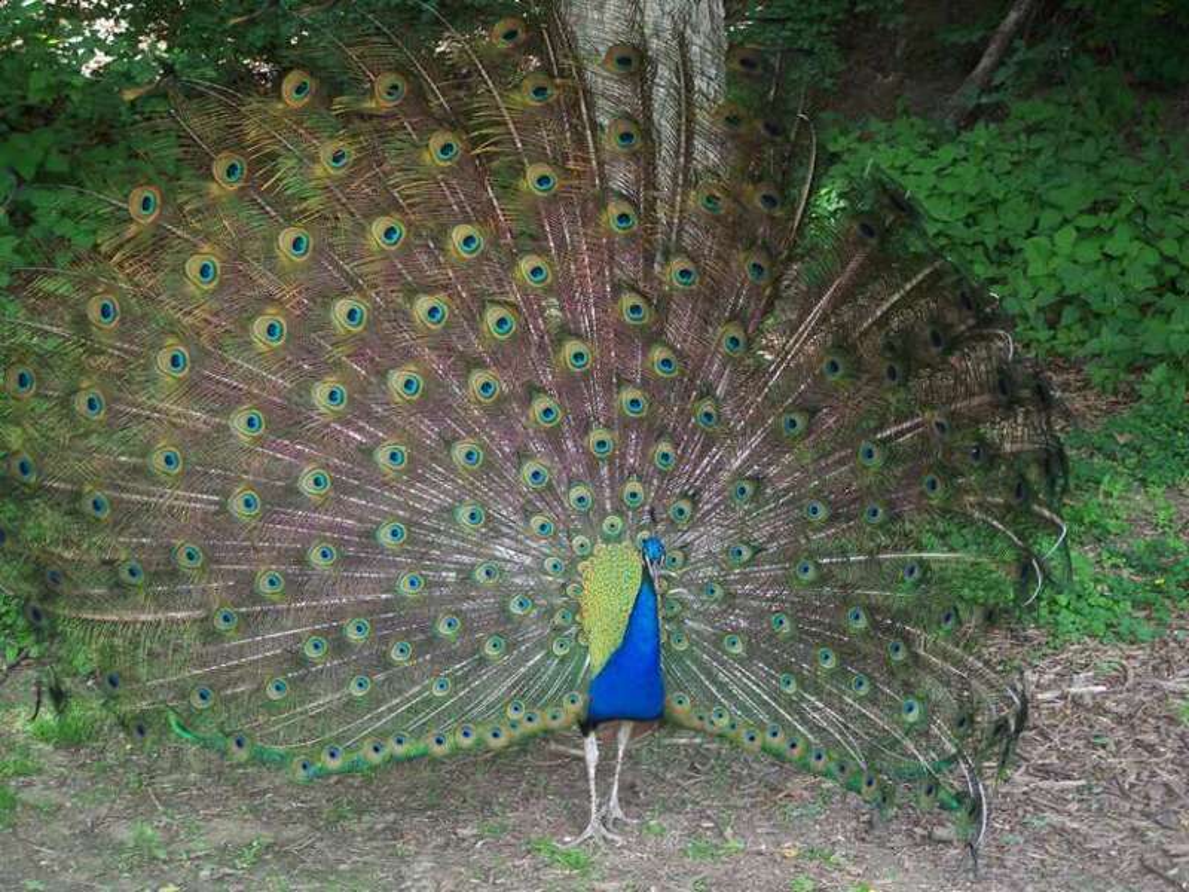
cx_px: 594
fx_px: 2404
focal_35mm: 70
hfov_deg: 27.8
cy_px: 446
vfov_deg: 21.0
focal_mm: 14.7
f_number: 3.2
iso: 125
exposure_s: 1/100
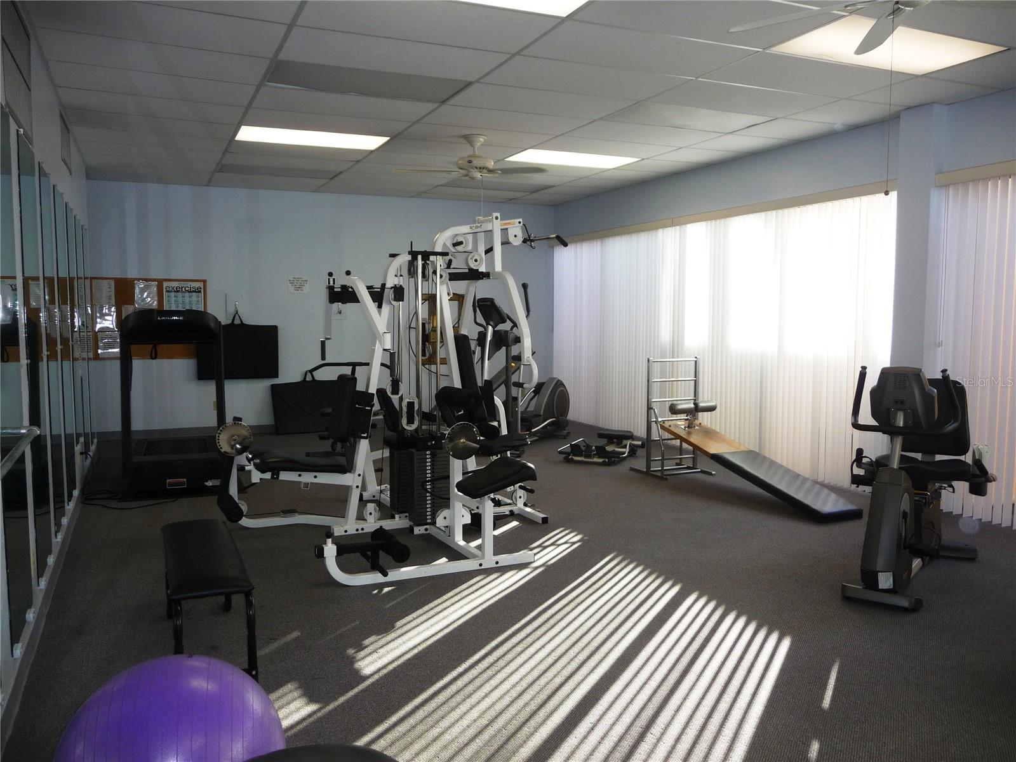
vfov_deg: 49.7
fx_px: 822
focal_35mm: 28
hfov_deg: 63.4
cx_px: 508
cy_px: 381
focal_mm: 4.7
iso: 100
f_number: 3.3
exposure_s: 1/80
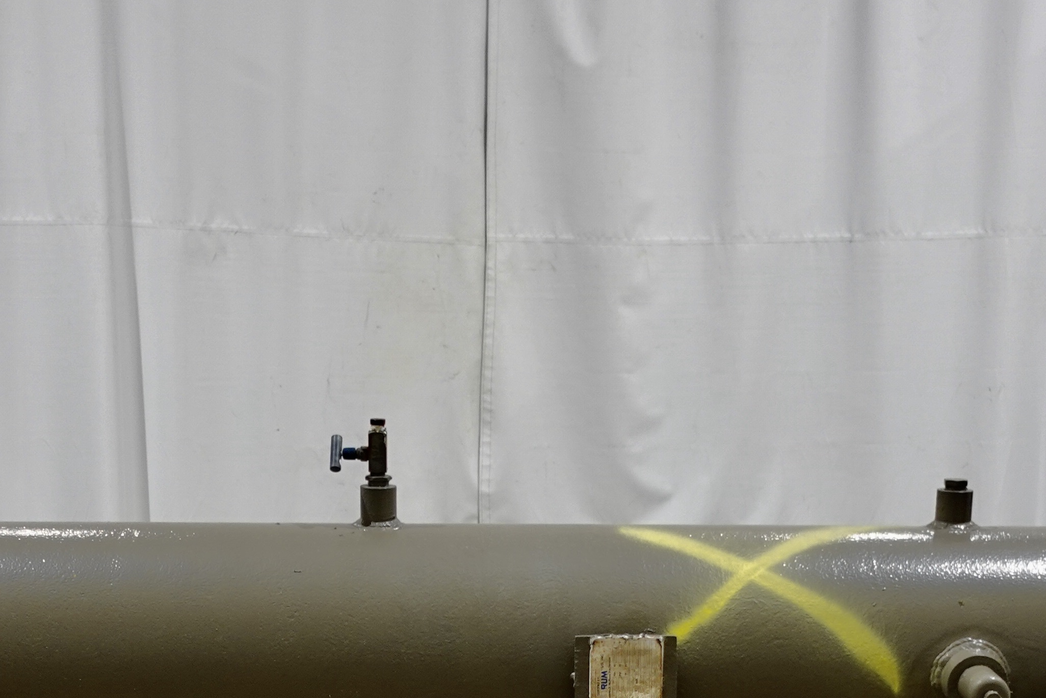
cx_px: 571
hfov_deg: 31.4
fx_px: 1859
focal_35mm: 64
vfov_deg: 20.0
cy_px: 834
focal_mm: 9.4
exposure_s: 1/30
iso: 160
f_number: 1.8
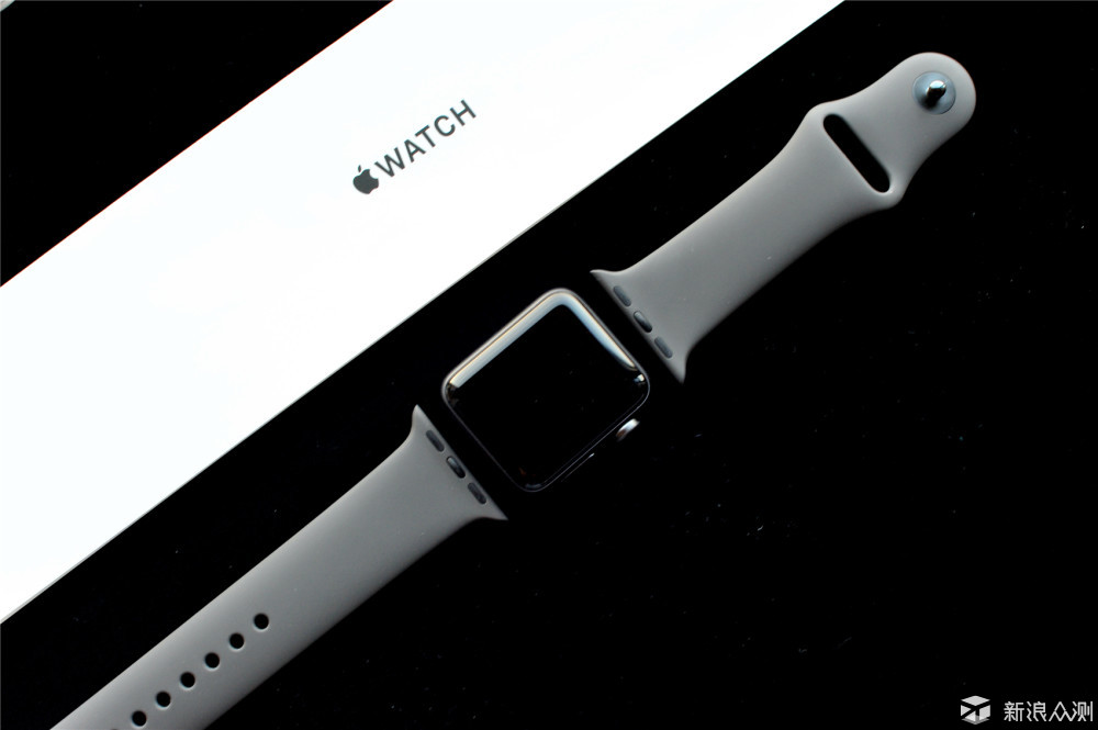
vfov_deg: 26.9
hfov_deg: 39.6
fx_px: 1524
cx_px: 549
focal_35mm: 50
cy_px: 365
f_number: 9
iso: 1250
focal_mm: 50
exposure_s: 1/30
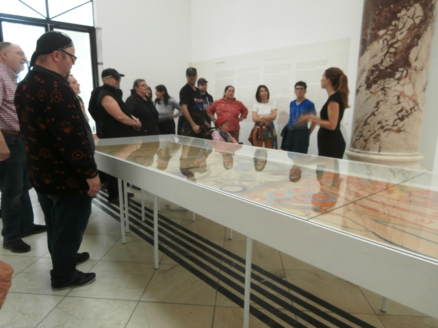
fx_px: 304
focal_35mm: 24
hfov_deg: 71.6
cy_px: 164
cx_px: 219
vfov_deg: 56.8
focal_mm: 4.2
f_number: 3
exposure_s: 1/5
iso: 200
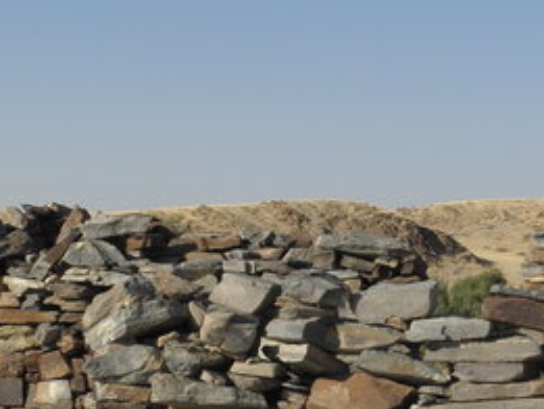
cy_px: 305
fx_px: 1541
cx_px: 106
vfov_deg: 15.0
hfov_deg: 19.8
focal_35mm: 98
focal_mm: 5.71
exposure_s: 1/320
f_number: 5.6
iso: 64
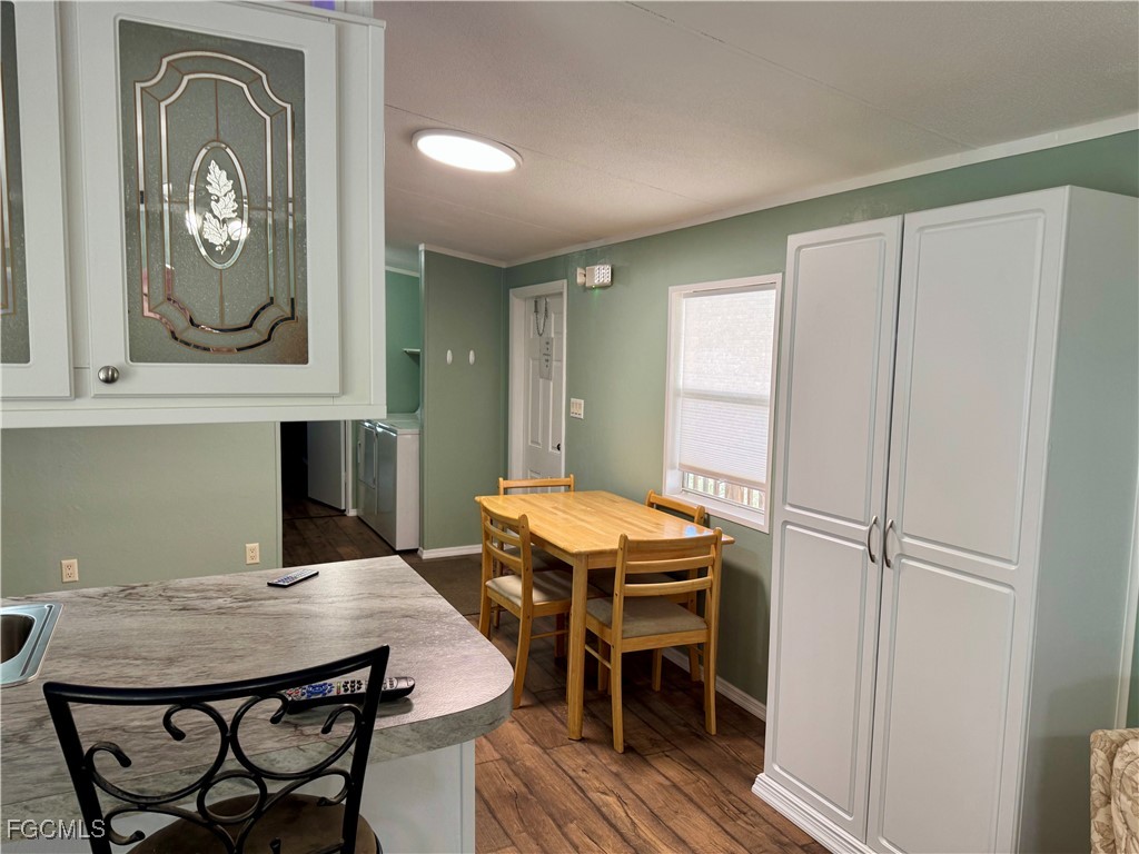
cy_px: 427
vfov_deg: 56.8
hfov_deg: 71.6
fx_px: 790
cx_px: 570
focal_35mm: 24
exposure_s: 1/60
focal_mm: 6.76
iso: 125
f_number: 1.78
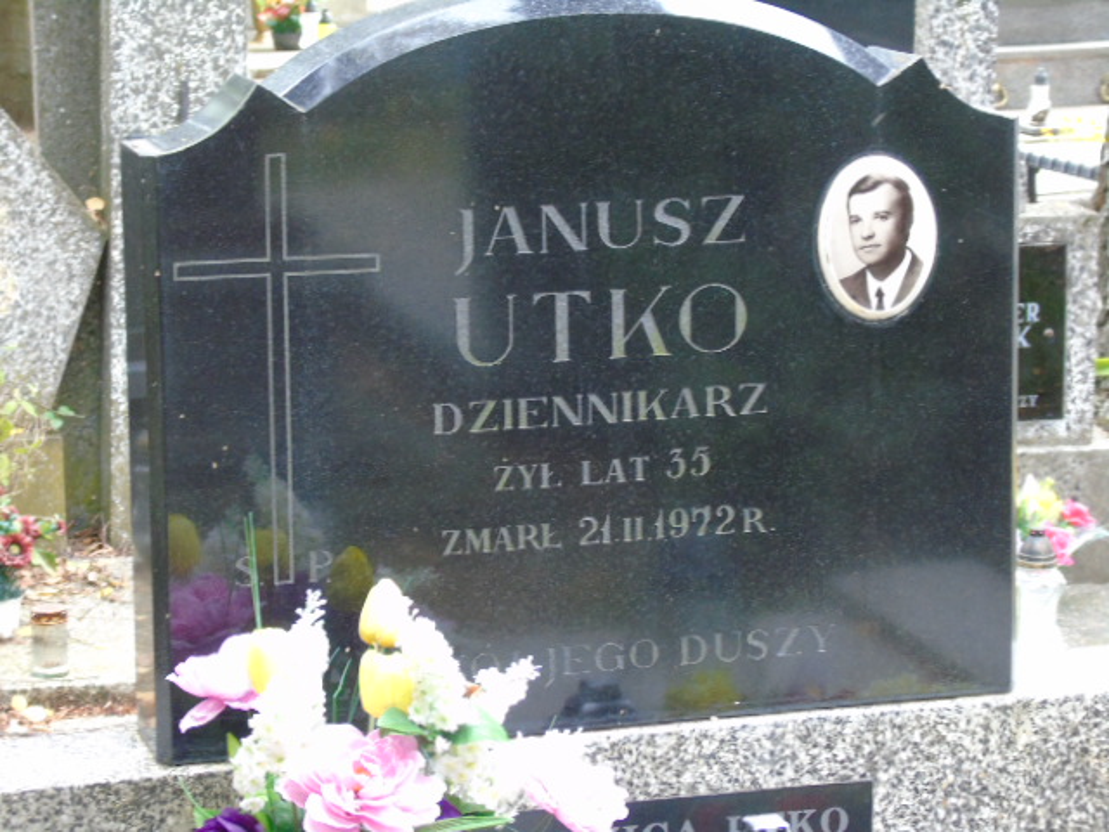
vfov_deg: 13.7
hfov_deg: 18.2
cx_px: 554
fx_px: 3460
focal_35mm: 108
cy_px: 416
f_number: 4.4
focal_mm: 19
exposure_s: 1/30
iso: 500
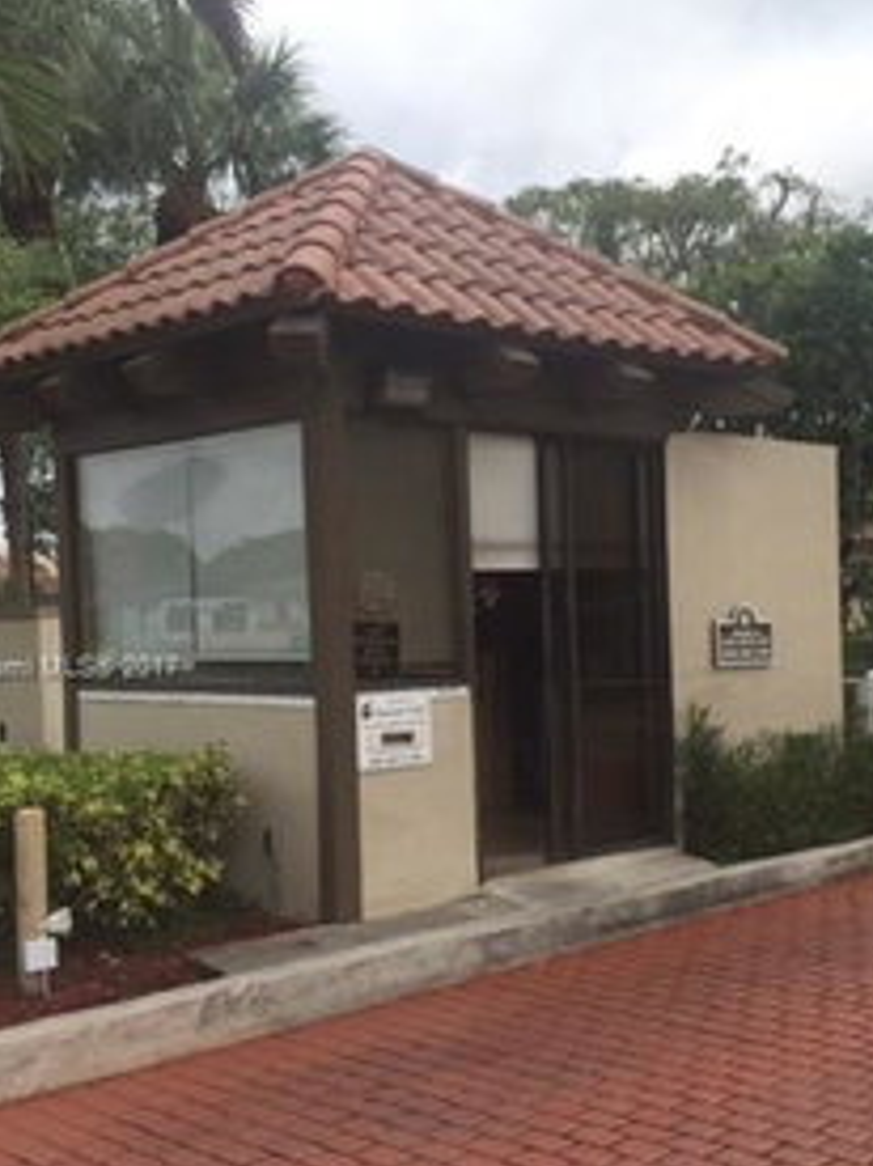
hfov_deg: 31.4
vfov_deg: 42.0
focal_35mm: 45
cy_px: 670
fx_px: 1514
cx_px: 693
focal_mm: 4.15
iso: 32
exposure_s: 1/1276
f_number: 2.2
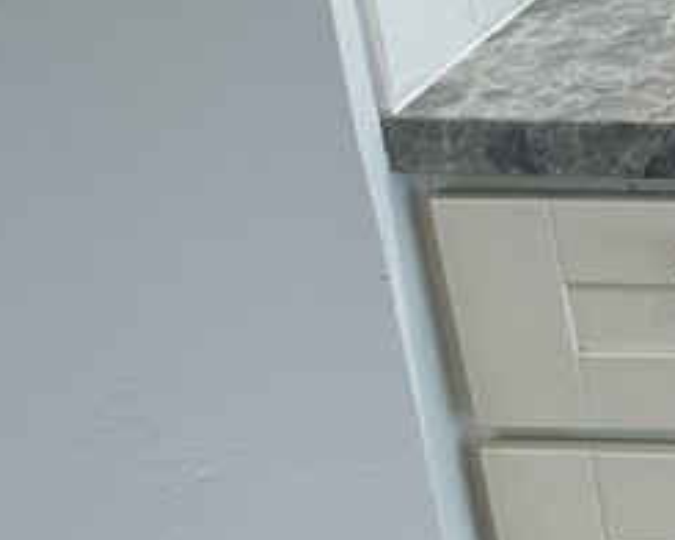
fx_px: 2118
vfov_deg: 14.5
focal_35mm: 106
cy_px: 394
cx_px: 1240
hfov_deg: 15.4
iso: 64
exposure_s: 1/120
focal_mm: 4.2
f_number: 1.6
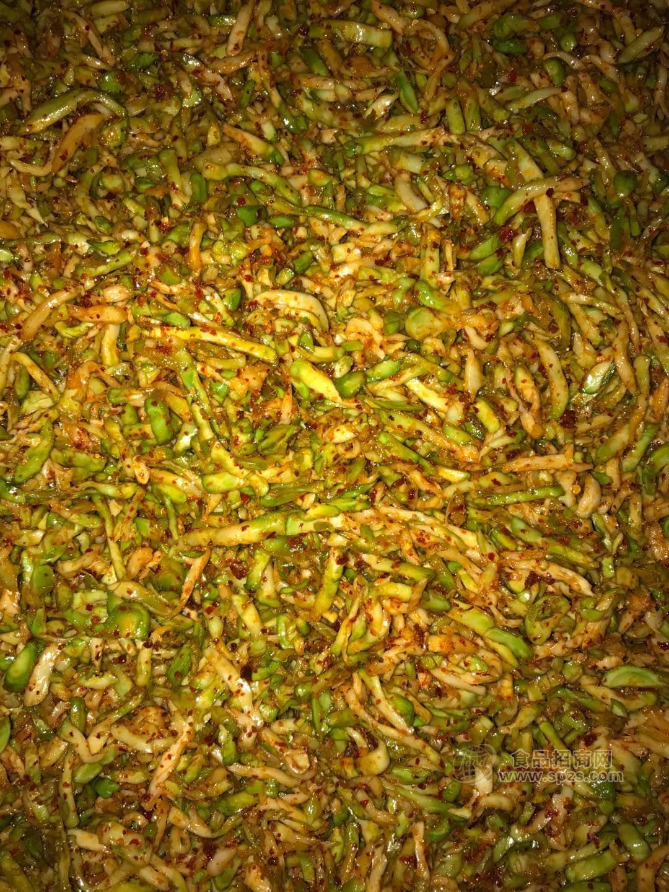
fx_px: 722
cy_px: 446
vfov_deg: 63.4
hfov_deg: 49.7
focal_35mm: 28
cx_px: 334
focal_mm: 3.99
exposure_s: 1/43
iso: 20
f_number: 1.8
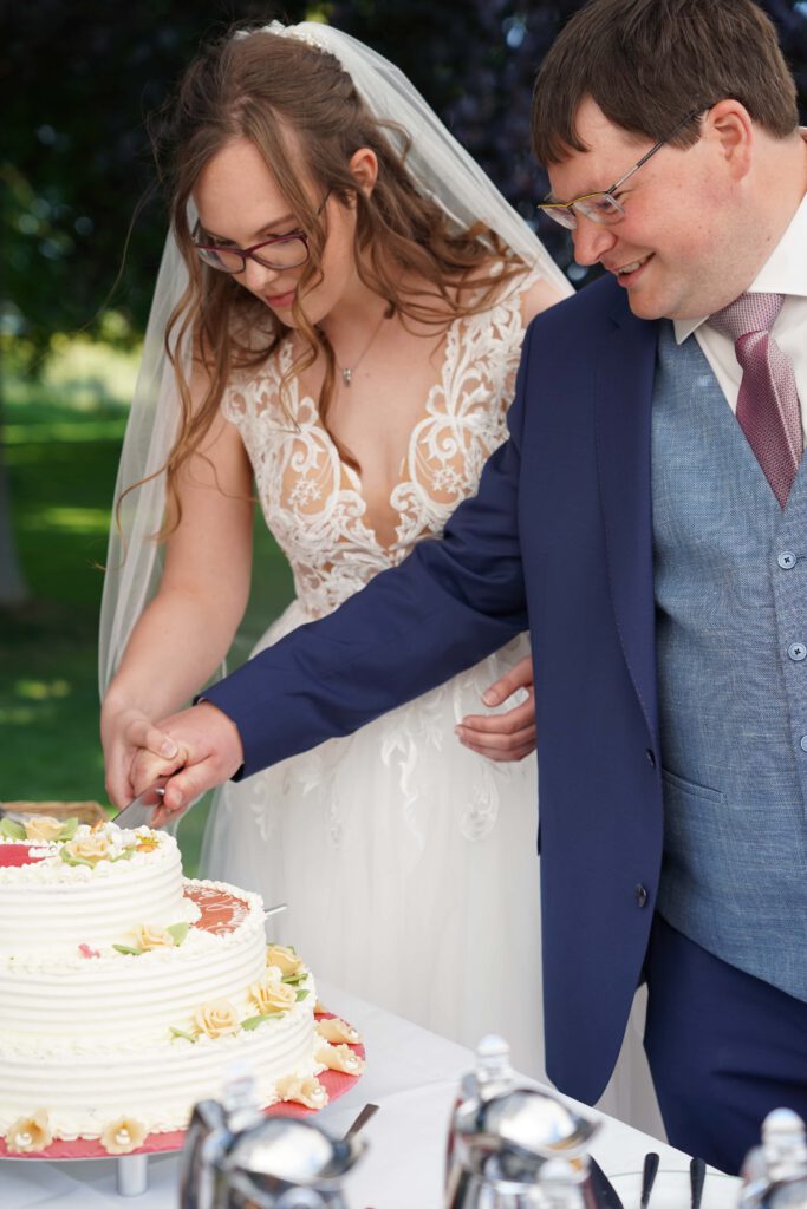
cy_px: 604
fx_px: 2353
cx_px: 404
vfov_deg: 28.8
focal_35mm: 70
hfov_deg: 19.5
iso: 100
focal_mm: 70
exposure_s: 1/160
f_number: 4
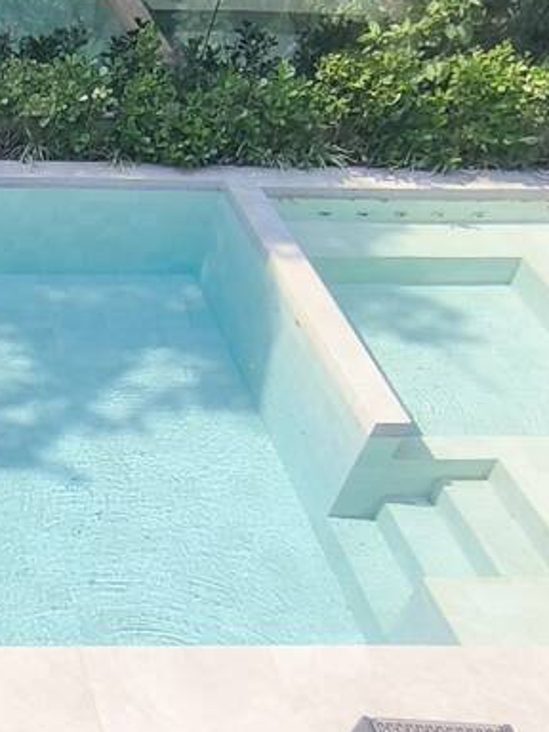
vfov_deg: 32.2
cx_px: -301
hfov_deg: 20.5
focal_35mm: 60
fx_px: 1269
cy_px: 366
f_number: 2.2
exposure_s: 1/699
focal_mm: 1.65
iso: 50
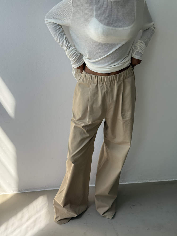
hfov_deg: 30.3
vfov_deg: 39.7
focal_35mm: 48
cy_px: 118
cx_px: 88
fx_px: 327
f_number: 1.78
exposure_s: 1/578
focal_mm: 6.76
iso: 80
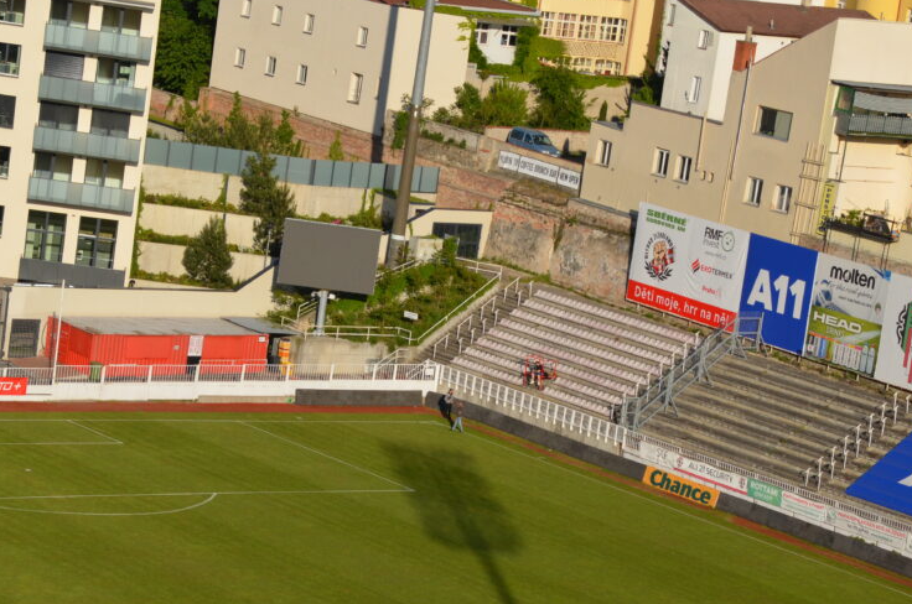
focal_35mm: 146
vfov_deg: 9.4
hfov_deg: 14.1
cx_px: 450
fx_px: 3692
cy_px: 411
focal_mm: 70
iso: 400
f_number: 7.1
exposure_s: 1/2000
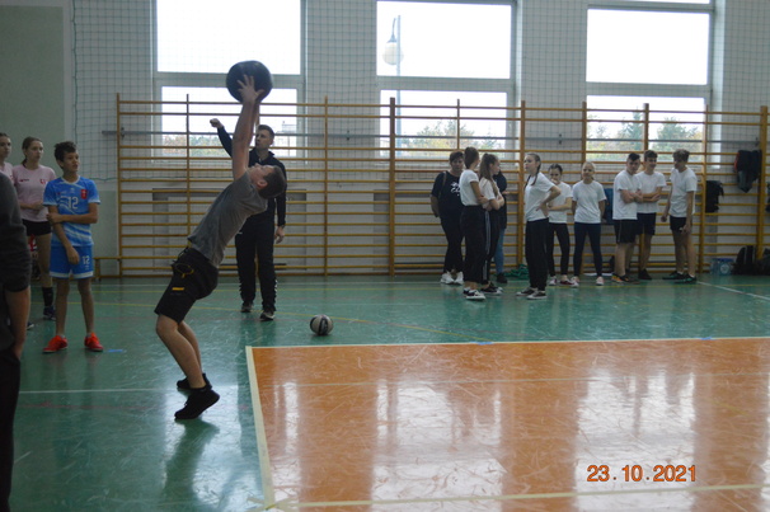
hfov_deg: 43.6
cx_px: 385
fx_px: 962
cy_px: 256
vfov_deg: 29.8
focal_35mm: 45
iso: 2800
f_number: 4.5
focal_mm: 30
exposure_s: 1/500
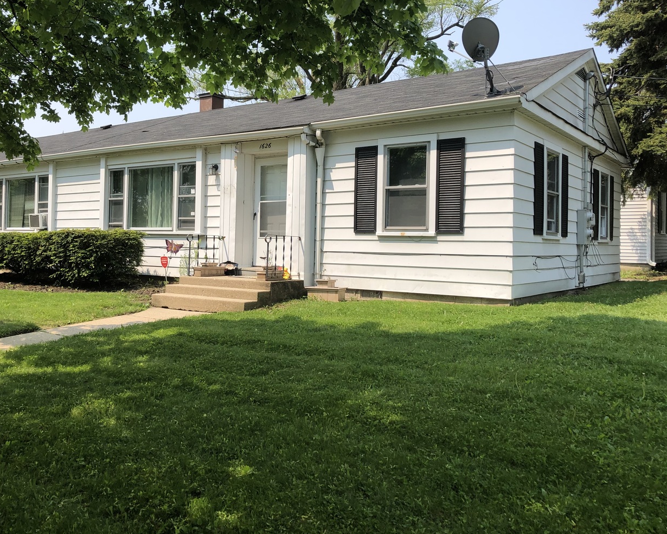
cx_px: 290
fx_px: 632
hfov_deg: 55.5
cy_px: 243
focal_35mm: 32
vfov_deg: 45.7
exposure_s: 1/1230
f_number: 1.8
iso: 20
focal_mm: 3.99
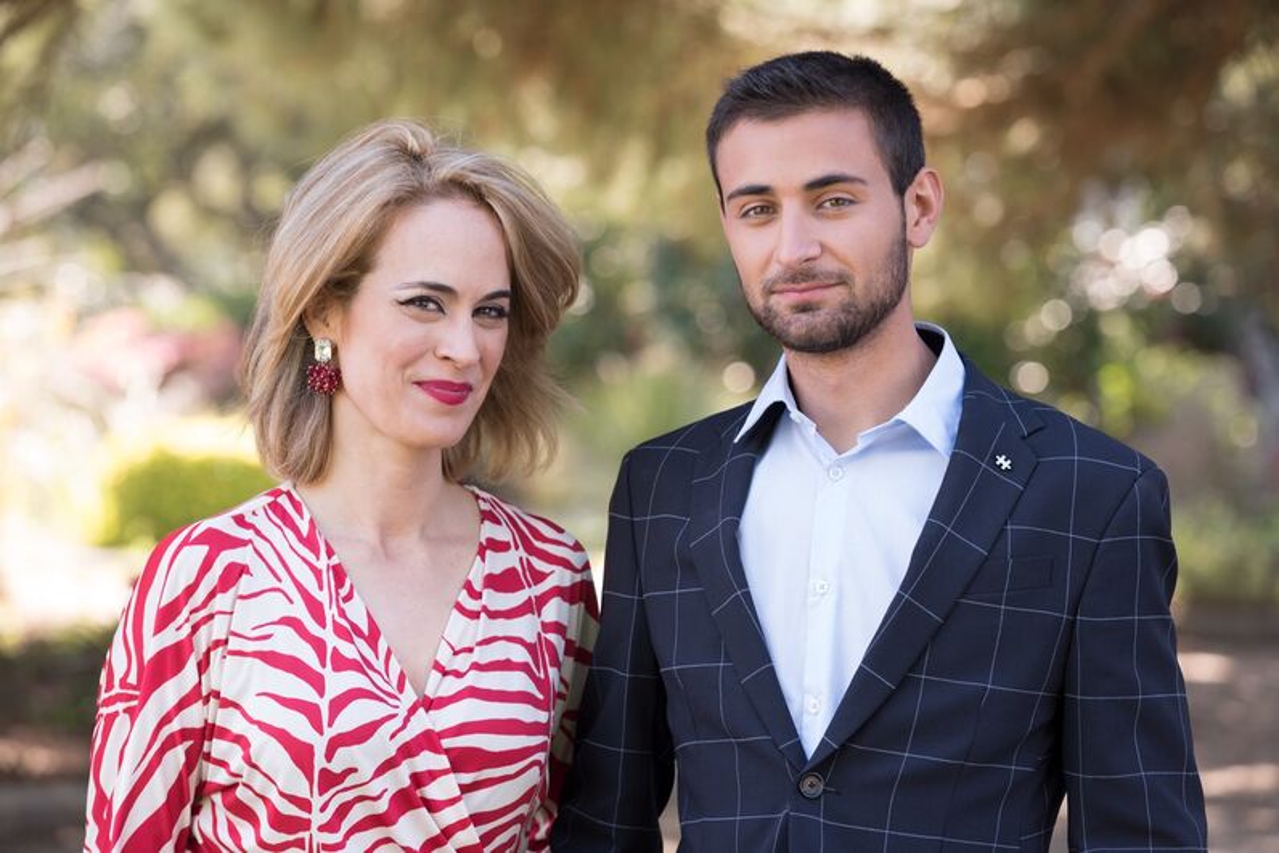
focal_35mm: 135
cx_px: 640
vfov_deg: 10.2
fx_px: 4797
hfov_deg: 15.2
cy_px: 426
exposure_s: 1/160
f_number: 5
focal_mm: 135
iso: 400
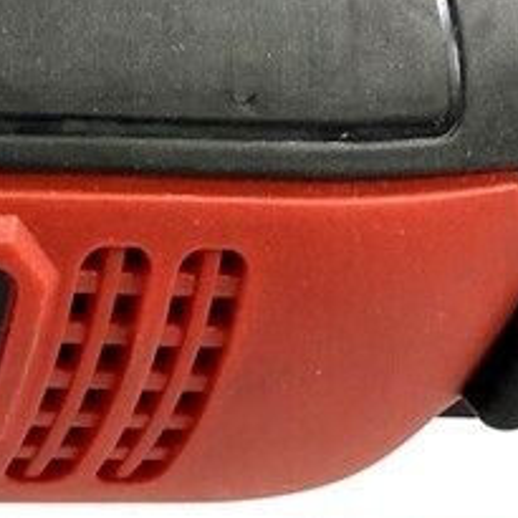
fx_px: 2455
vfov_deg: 12.0
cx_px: -647
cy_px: 318
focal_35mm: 145
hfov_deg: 10.6
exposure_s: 1/100
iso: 25
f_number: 1.8
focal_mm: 3.99
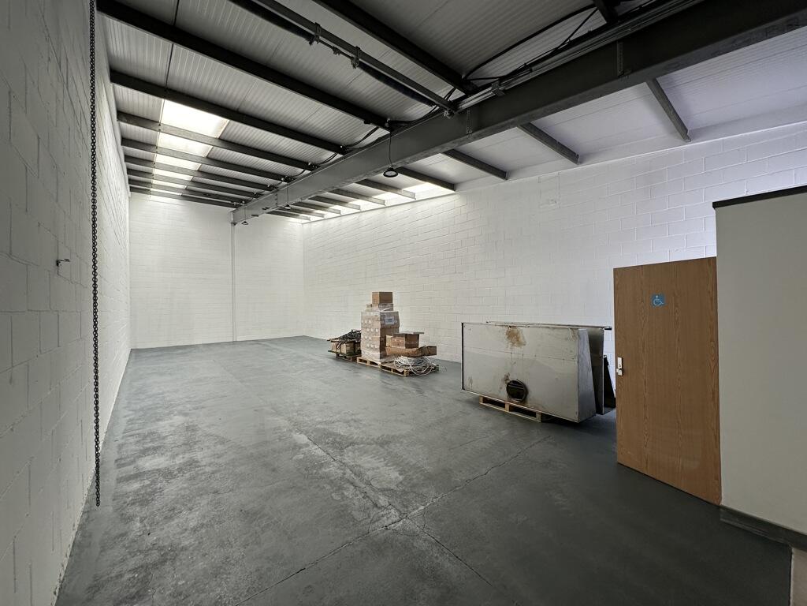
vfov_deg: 85.7
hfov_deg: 102.1
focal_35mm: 14
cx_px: 404
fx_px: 326
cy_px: 303
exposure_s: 1/99
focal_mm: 2.22
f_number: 2.2
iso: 50
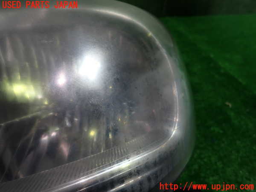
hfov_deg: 69.4
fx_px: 185
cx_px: 128
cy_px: 96
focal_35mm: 25
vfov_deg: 54.9
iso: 100
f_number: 2
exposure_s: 1/60
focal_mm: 4.5
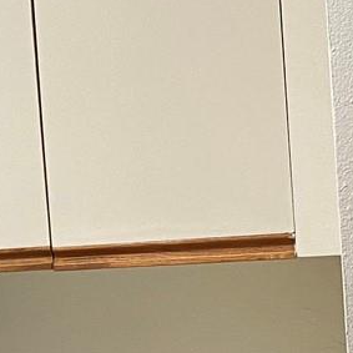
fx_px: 1500
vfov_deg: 13.4
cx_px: -228
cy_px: 277
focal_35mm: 130
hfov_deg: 12.5
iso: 100
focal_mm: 4.25
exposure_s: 1/60
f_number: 1.8
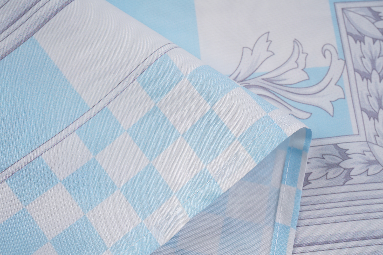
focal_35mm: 50
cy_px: 128
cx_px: 192
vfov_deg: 26.9
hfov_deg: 39.6
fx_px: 531
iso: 160
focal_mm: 50
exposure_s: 1/100
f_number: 10
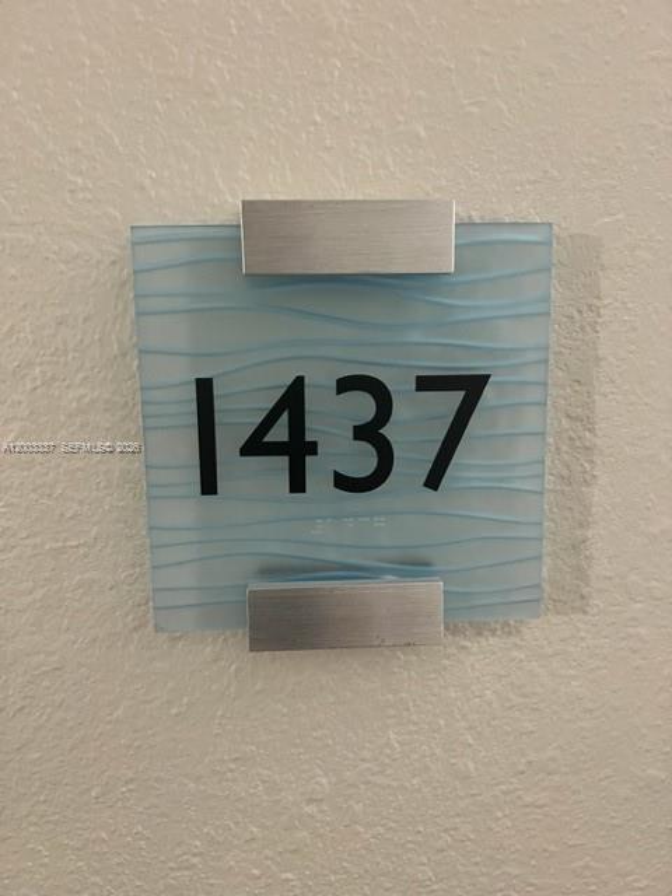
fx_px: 673
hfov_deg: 53.1
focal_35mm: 26
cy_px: 448
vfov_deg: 67.3
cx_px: 336
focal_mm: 5.7
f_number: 1.5
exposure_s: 1/60
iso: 500
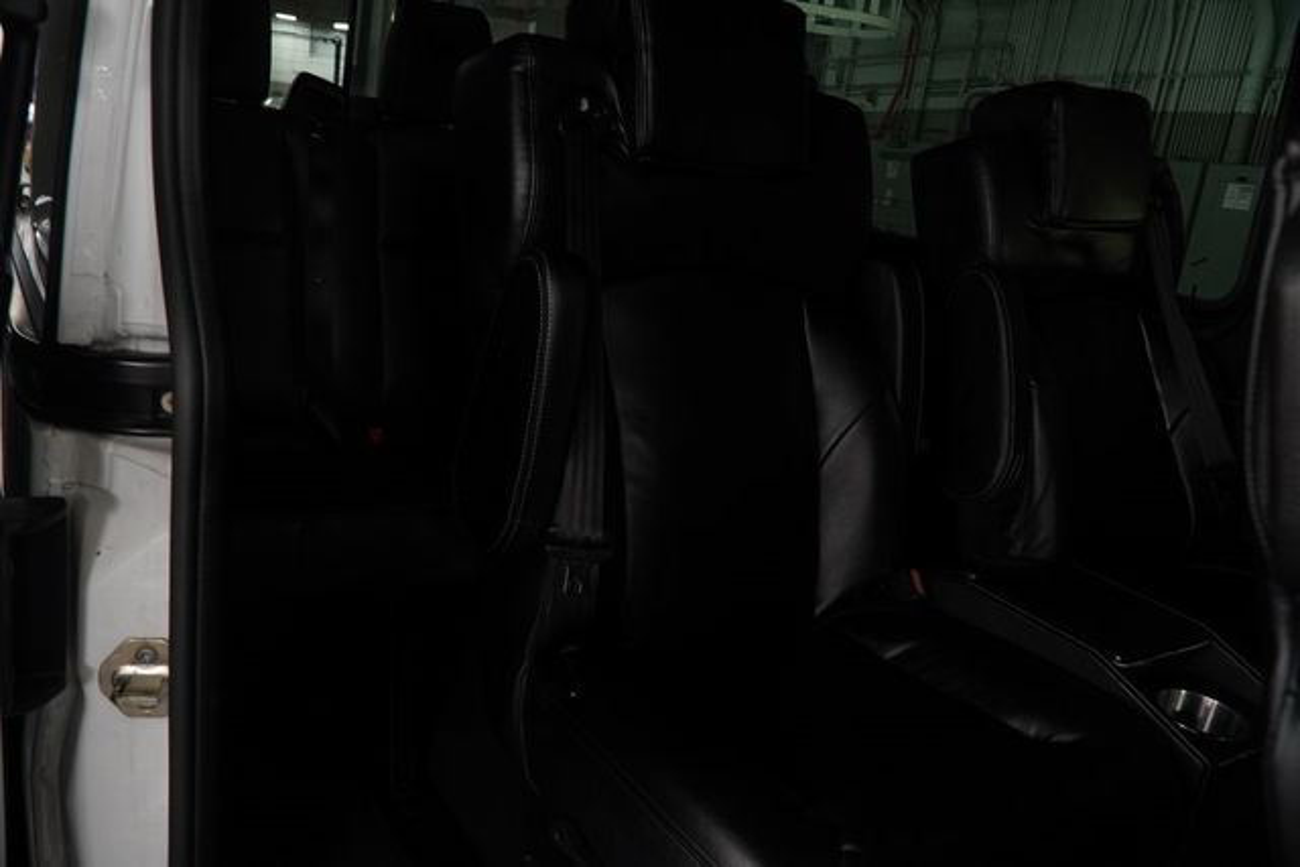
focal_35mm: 27
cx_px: 650
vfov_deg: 48.0
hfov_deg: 67.4
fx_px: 975
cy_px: 434
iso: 800
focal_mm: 18
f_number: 5.6
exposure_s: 1/10
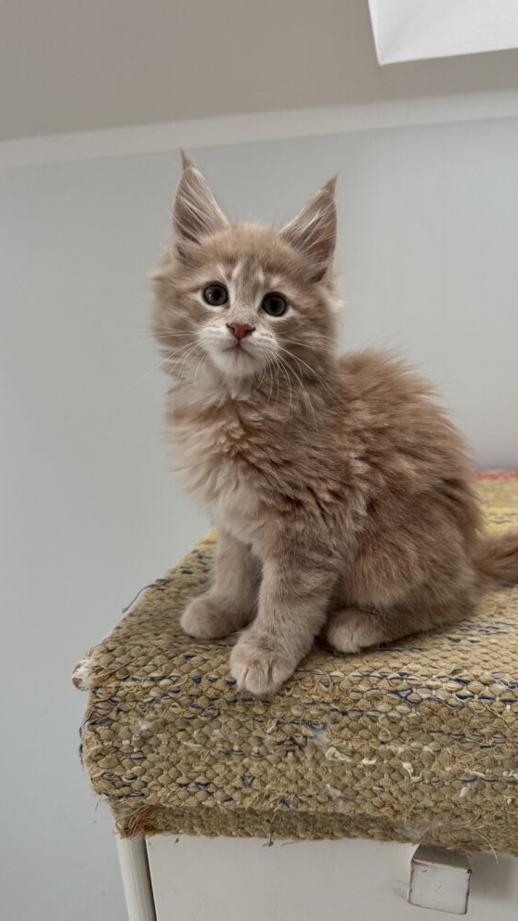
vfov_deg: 69.9
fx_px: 659
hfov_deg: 42.4
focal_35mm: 27
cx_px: 339
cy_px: 451
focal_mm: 6.76
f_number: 1.78
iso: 250
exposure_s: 1/60
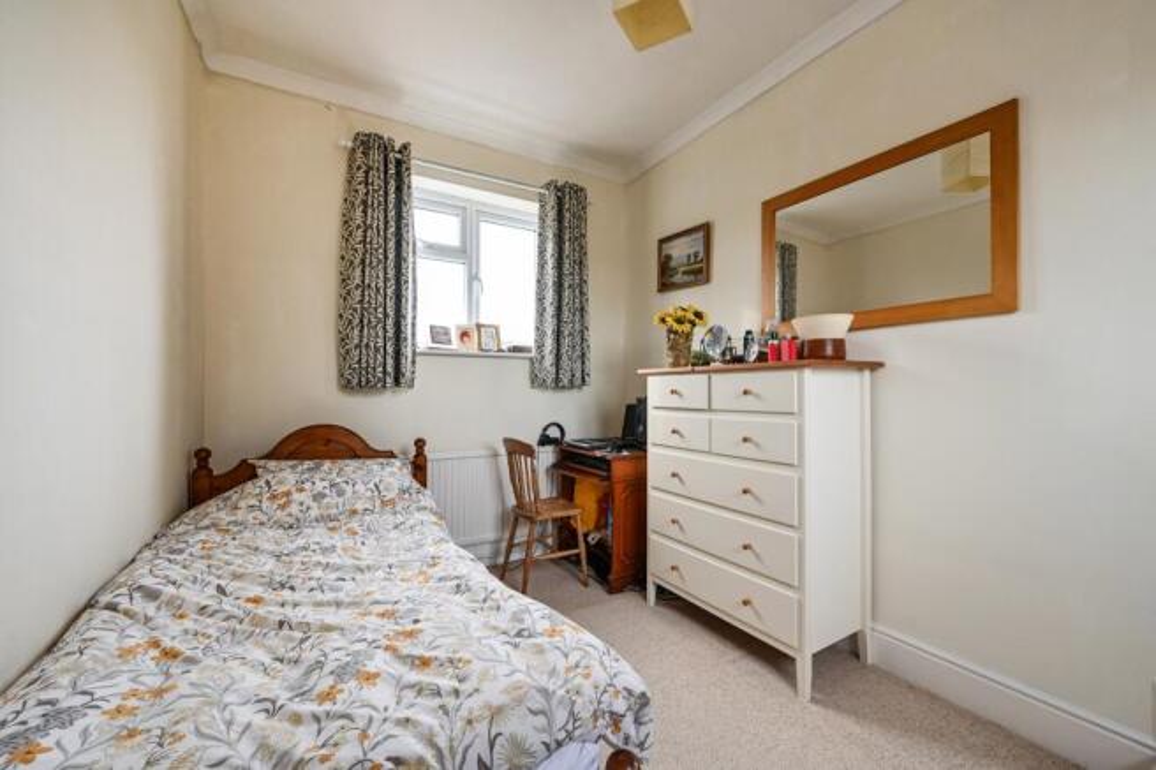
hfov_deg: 104.3
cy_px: 385
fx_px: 449
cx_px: 578
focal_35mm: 14
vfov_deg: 81.2
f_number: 9
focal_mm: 14
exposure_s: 1/15
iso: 400
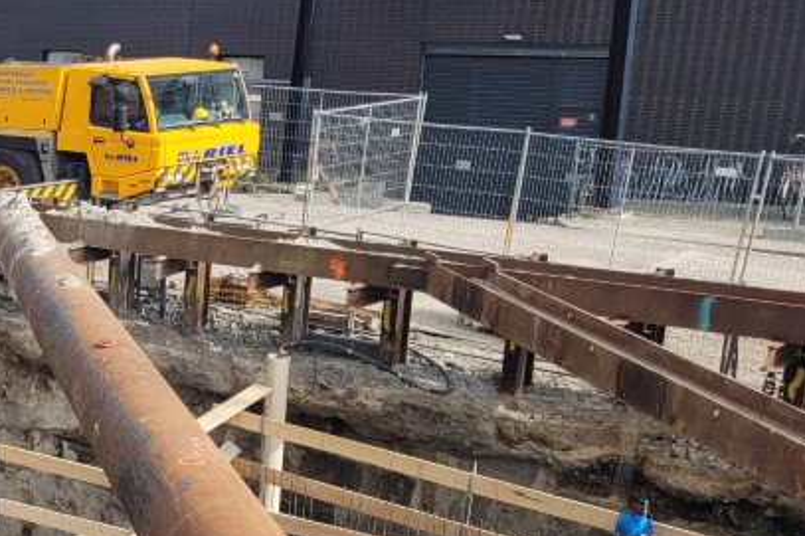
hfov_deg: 26.3
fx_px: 1520
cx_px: -166
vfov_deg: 19.8
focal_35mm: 68
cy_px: 435
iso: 40
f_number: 1.8
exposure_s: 1/1433
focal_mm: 5.4
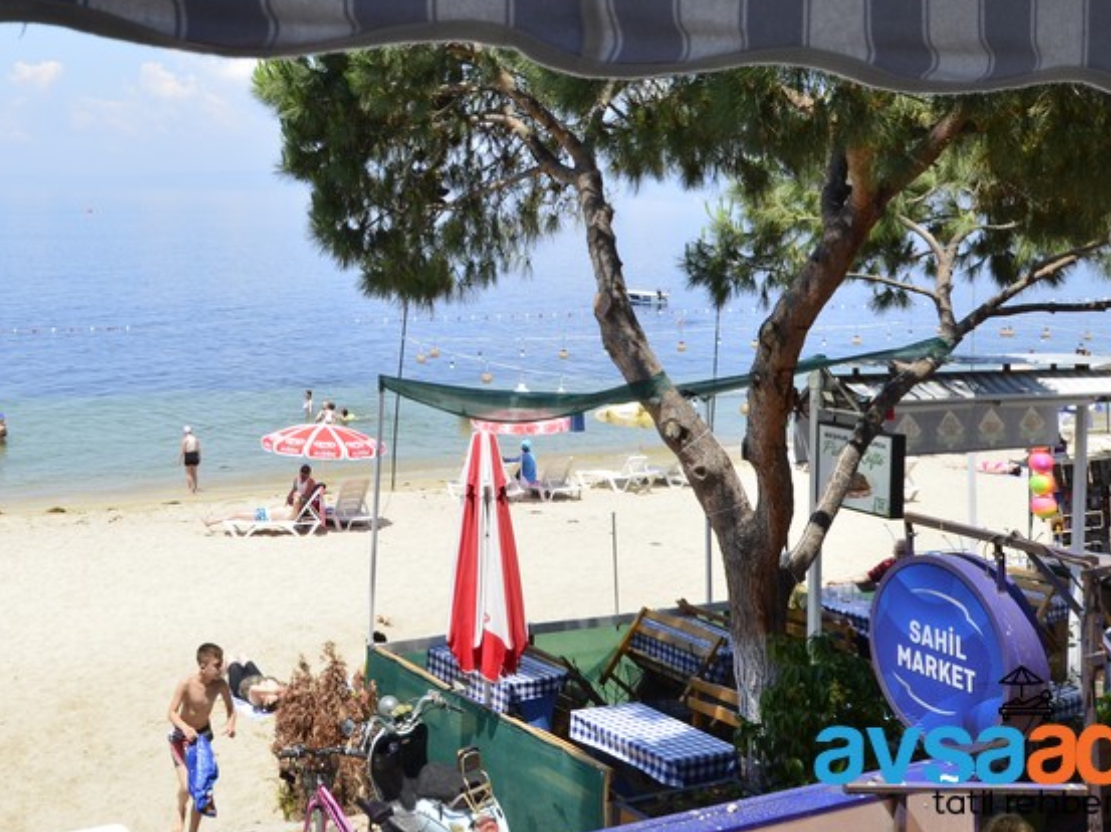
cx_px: 251
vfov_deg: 29.6
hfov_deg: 38.4
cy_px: 171
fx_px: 1540
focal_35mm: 48
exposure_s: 1/250
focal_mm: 18
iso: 220
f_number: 9.5
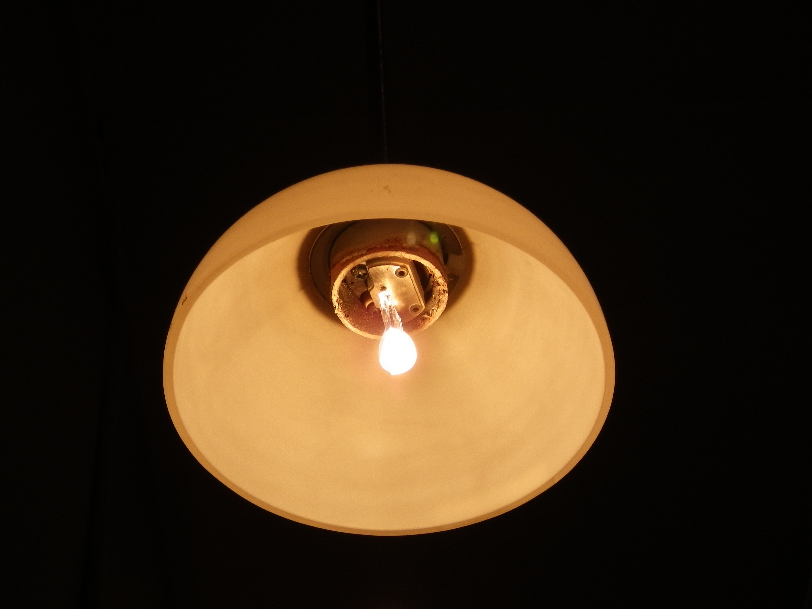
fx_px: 1806
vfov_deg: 19.1
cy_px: 304
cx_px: 406
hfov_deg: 25.3
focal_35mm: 77
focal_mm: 13.7
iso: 100
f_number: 4.8
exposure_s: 1/250
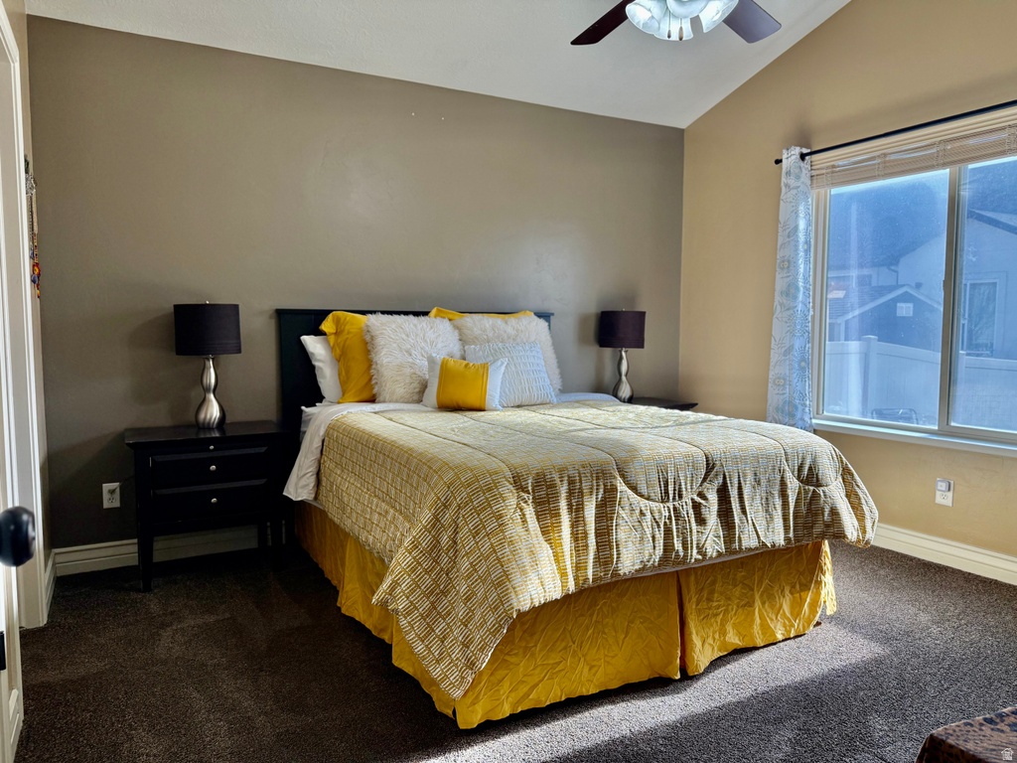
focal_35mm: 24
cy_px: 382
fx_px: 705
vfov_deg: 56.8
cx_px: 508
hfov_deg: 71.6
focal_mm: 6.76
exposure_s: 1/284
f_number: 1.78
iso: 100
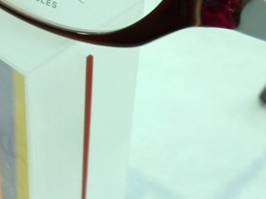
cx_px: 22
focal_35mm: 82
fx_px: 630
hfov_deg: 23.2
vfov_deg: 17.7
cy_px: 15
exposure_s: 1/60
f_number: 3.5
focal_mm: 5.8
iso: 100
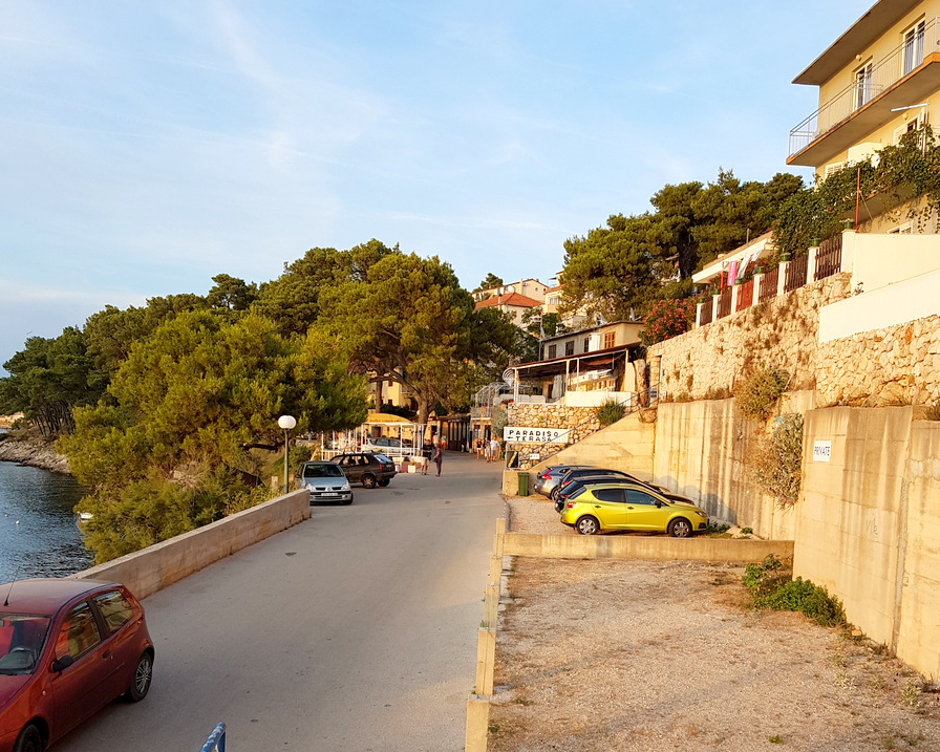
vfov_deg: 42.4
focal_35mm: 34
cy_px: 533
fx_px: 946
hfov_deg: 52.8
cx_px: 470
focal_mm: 4.2
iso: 40
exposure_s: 1/336
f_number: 1.7
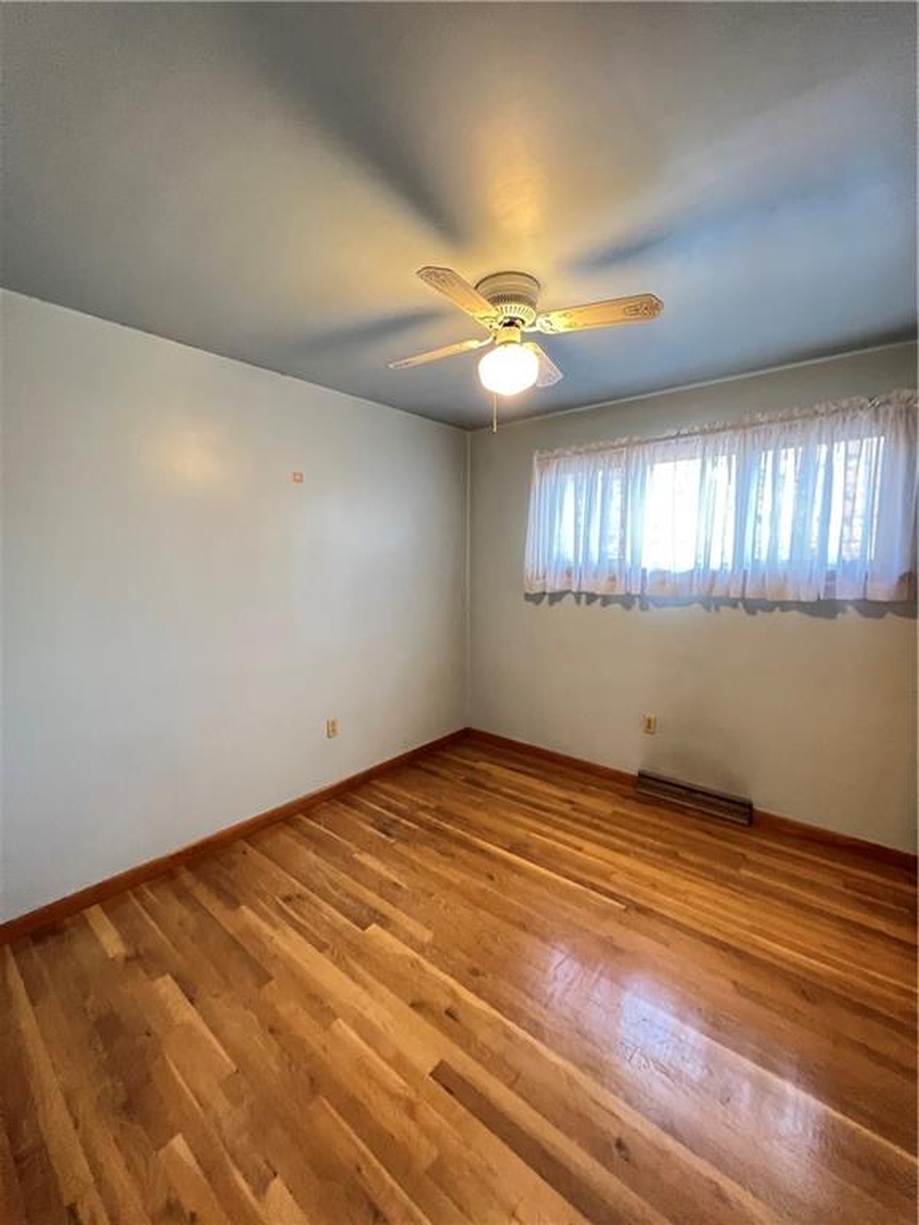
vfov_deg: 106.2
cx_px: 460
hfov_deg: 89.9
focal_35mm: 13
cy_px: 612
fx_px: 460
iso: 640
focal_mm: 1.57
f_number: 1.8
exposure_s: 1/60
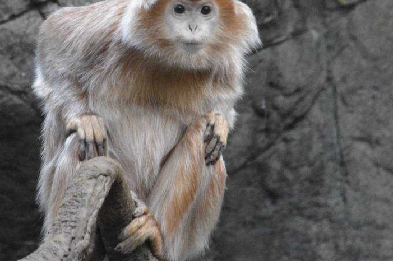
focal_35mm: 565
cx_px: 122
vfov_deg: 2.4
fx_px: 6164
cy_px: 84
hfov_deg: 3.7
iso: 3200
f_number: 6
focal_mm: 165
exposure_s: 1/60
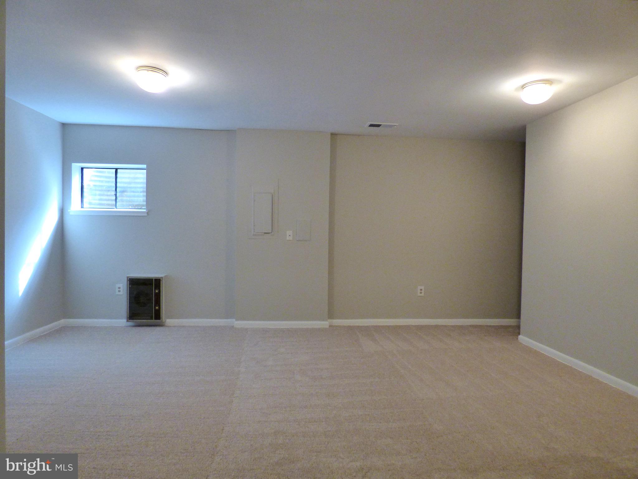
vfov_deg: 66.0
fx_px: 369
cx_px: 319
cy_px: 240
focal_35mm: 20
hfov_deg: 81.7
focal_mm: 3.58
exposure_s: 1/50
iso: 400
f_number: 2.8
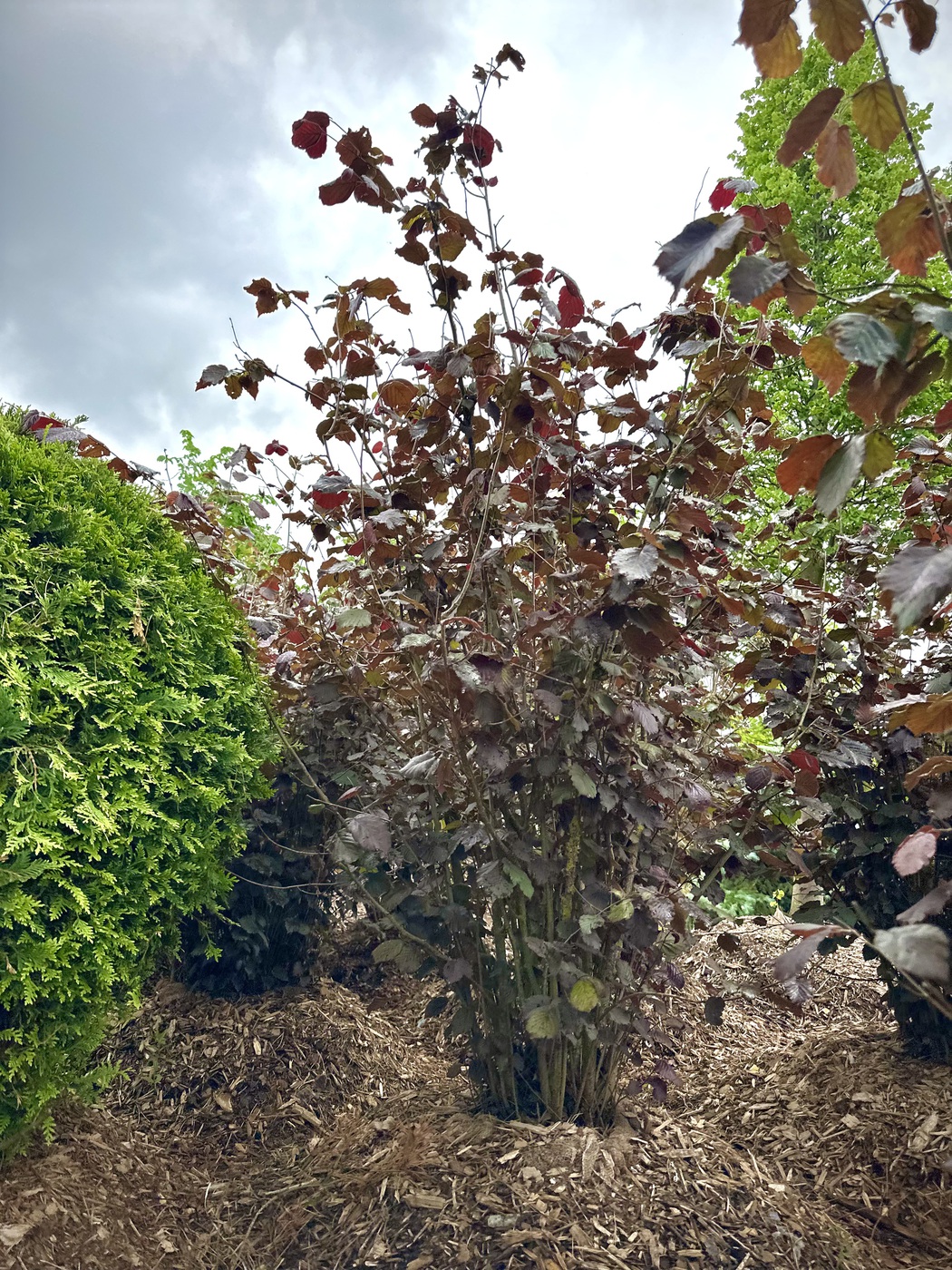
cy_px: 635
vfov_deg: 71.6
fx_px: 880
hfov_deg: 56.8
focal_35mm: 24
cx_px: 476
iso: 80
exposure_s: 1/887
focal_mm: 6.86
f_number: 1.78
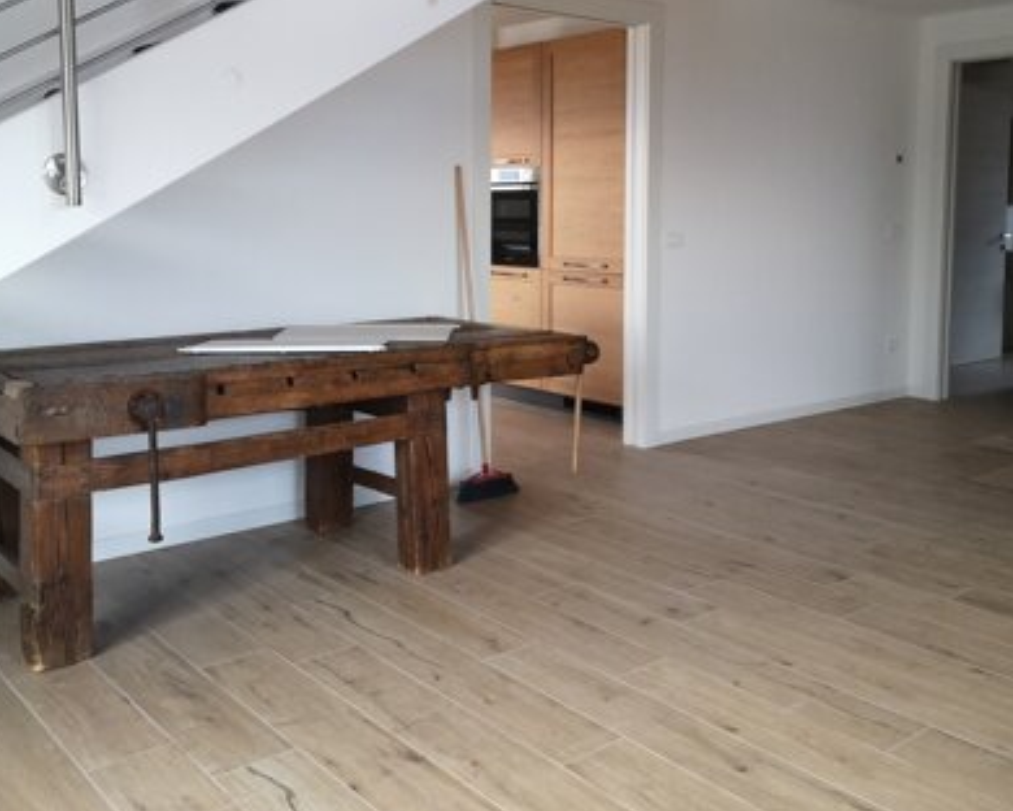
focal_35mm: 36
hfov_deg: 50.3
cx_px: 501
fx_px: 1079
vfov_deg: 40.8
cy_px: 298
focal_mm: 3.95
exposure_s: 1/100
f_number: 1.8
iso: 250
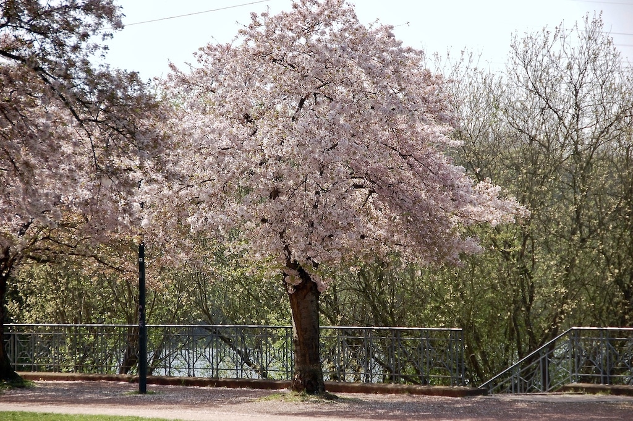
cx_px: 316
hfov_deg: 11.8
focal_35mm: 174
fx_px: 3057
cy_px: 210
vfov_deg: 7.9
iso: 220
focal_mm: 116
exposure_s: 1/500
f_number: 6
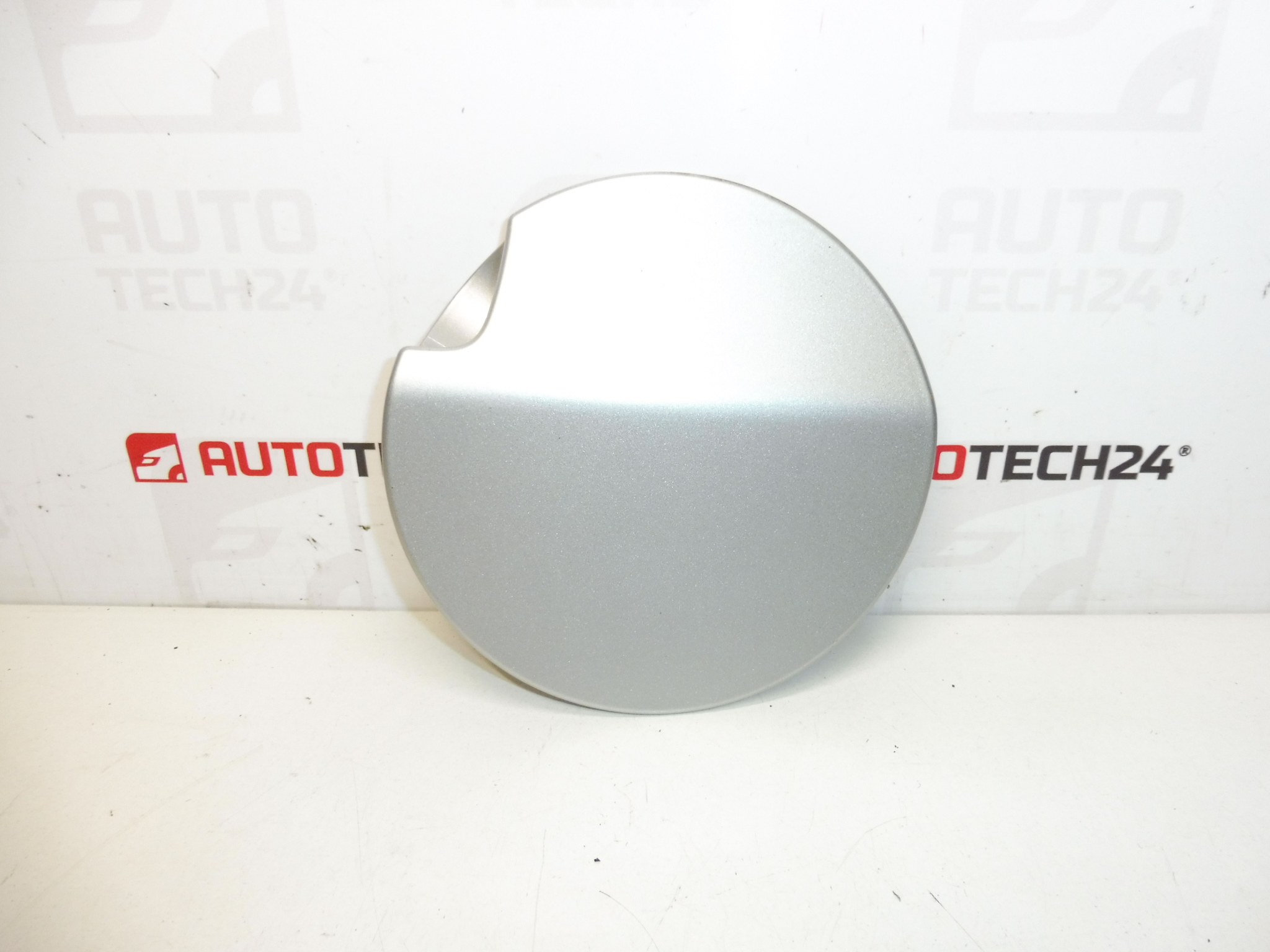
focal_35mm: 24
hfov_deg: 71.6
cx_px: 635
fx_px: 881
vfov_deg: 56.8
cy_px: 476
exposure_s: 1/125
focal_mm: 4.3
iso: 200
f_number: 3.5
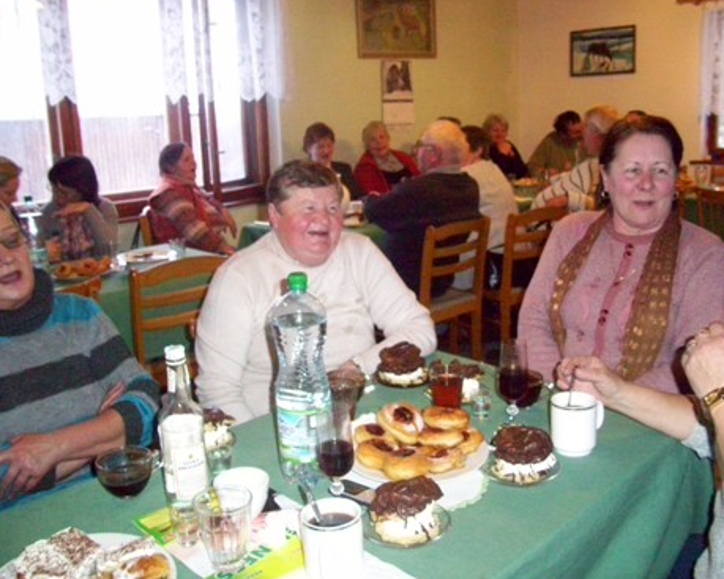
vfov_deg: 43.3
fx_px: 728
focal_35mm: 34
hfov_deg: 52.8
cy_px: 286
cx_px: 382
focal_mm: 5.7
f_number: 2.9
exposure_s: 1/40
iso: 640
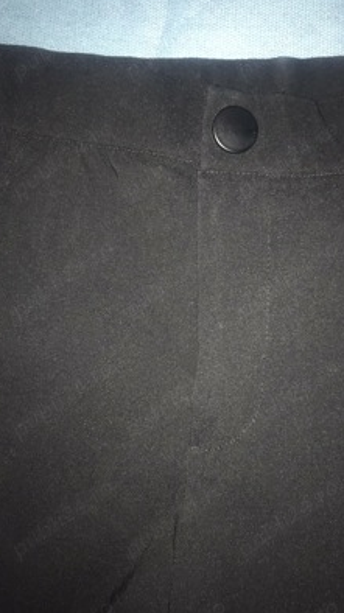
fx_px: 504
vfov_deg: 62.7
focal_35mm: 31
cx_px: 223
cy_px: 303
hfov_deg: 37.4
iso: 32
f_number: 1.8
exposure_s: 1/17
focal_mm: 3.99
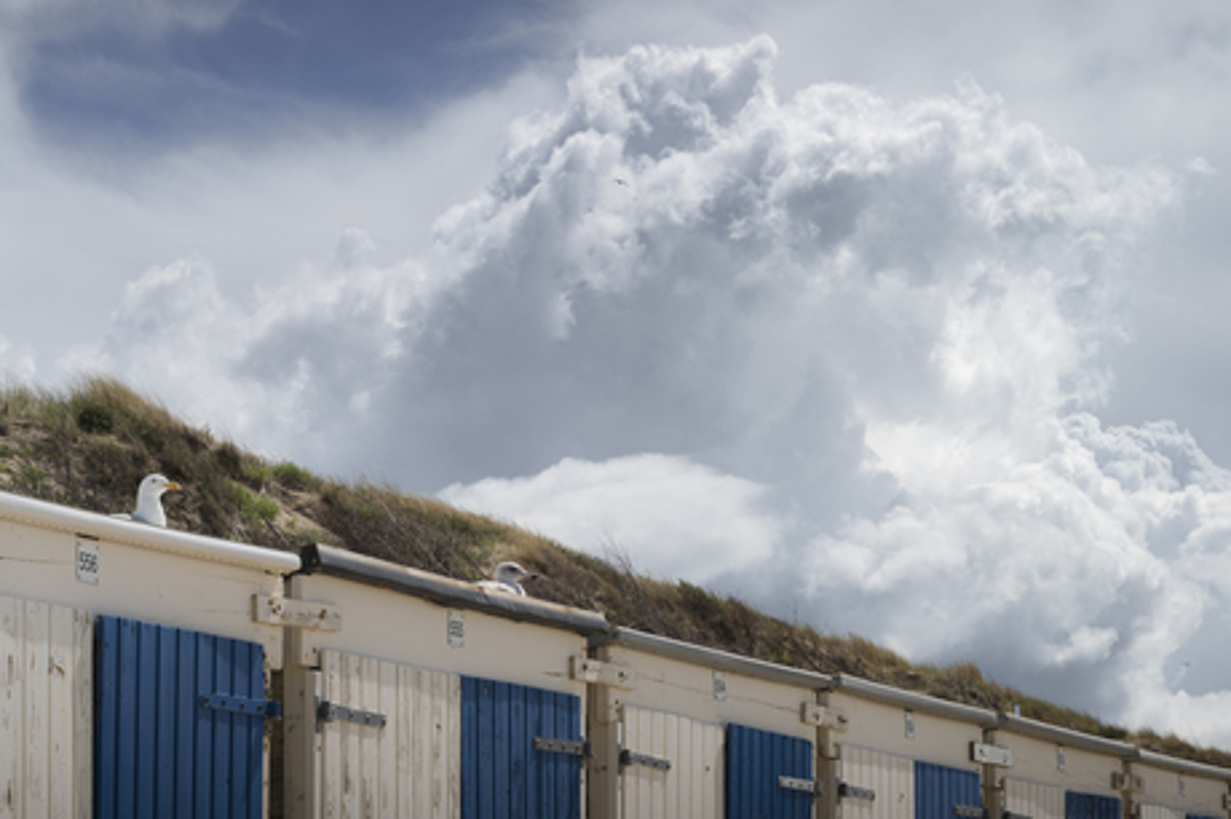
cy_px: 410
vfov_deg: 13.0
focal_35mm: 105
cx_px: 616
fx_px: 3588
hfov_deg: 19.5
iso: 200
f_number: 18
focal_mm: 105
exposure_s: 1/500
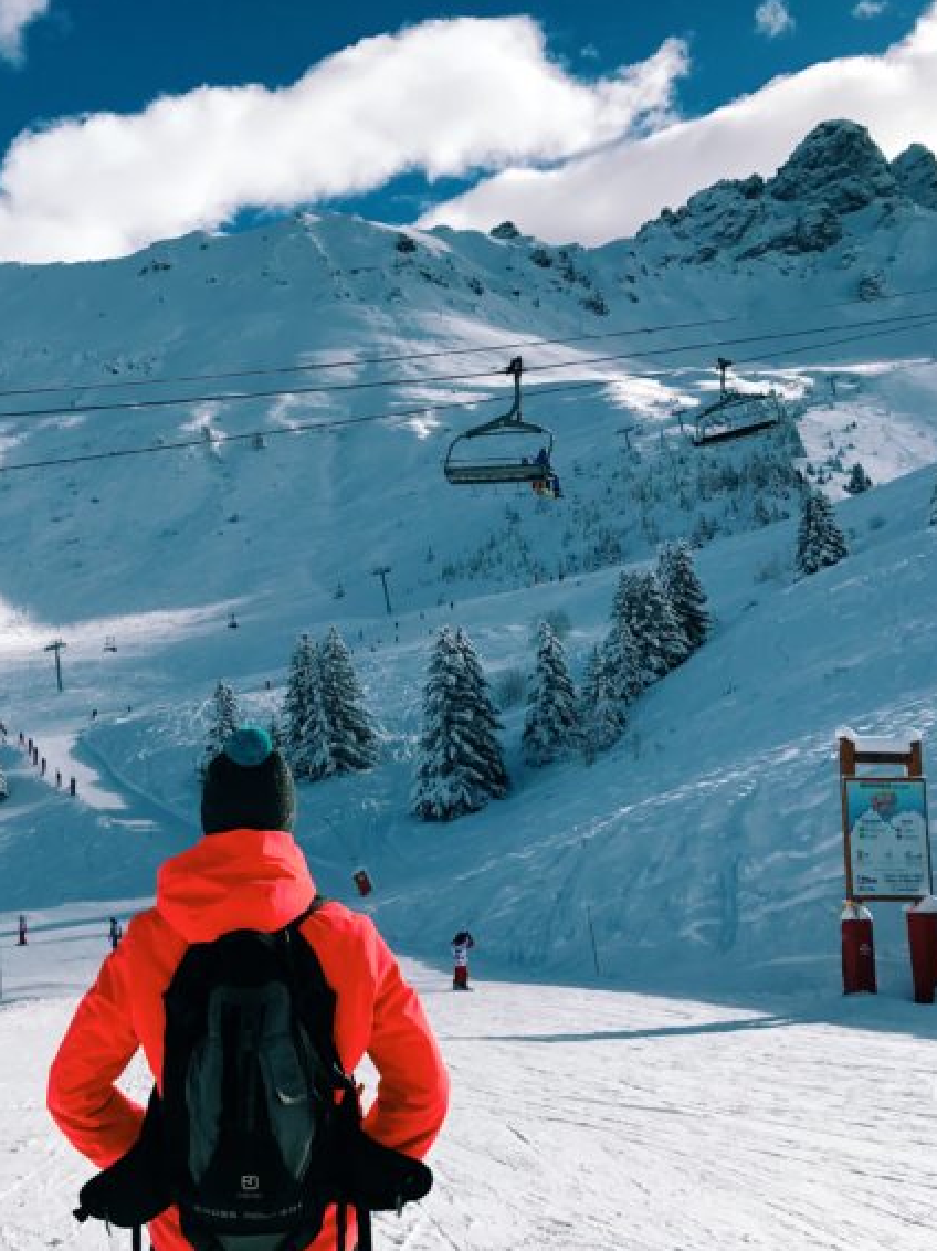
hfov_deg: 36.8
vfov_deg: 49.0
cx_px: 241
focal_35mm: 38
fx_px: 1373
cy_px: 623
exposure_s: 1/5319
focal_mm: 3.99
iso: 20
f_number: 1.8
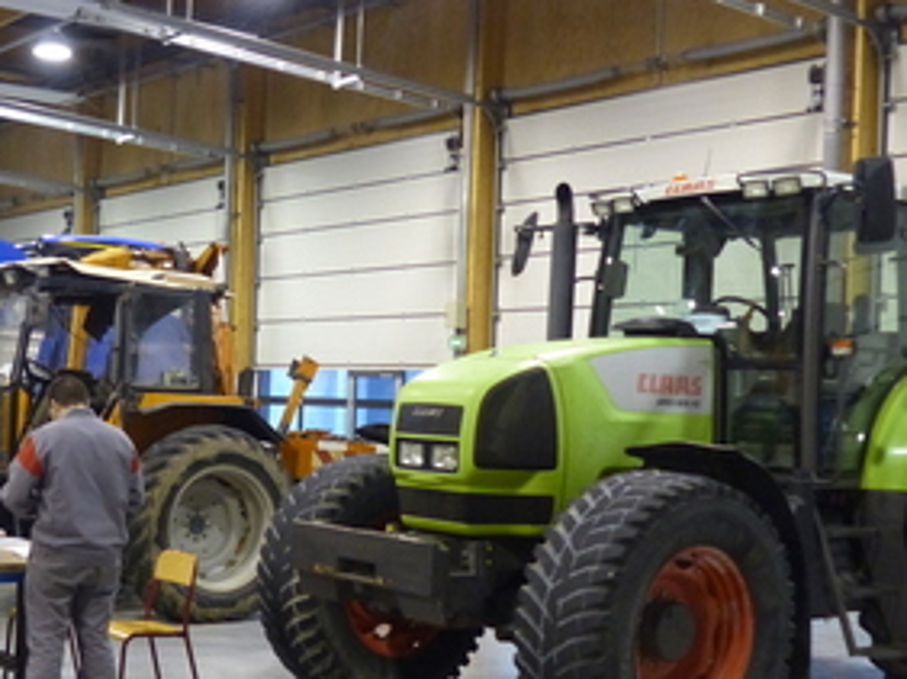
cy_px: 439
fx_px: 1440
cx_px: 273
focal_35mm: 55
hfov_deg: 34.5
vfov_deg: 26.4
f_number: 2.8
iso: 400
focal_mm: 5.6
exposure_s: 1/30
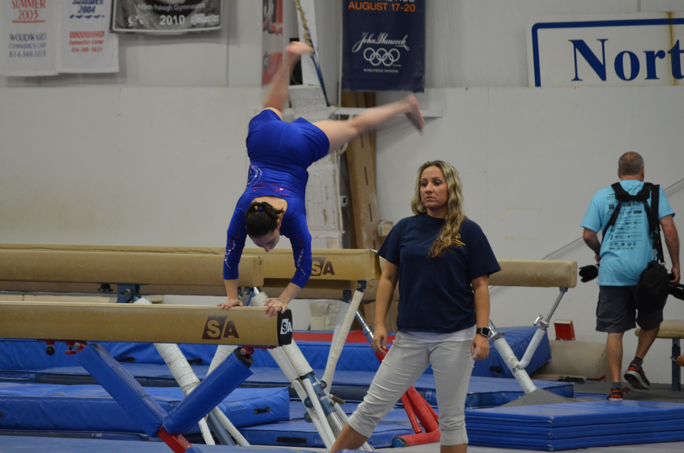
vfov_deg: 7.8
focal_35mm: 176
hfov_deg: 11.7
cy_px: 191
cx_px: 290
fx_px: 3337
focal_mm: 100
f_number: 4.5
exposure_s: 1/125
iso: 1600
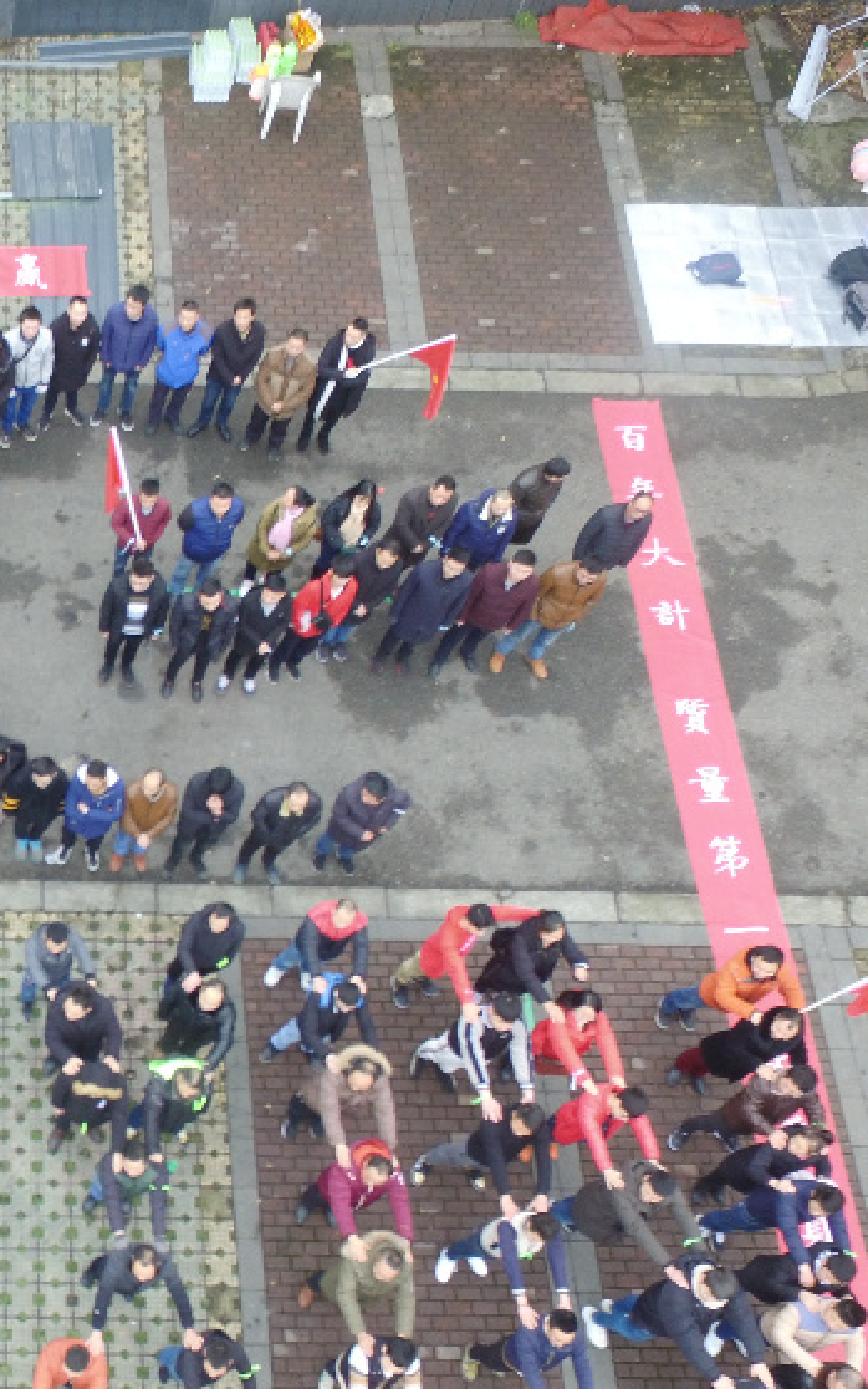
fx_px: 1438
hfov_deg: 30.0
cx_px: -97
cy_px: 889
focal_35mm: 38
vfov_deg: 50.9
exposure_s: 1/50
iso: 161
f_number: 2.8
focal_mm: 3.61
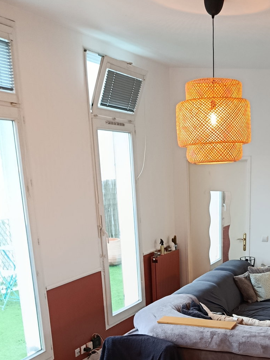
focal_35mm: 50
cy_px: 338
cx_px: 206
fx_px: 520
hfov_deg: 28.6
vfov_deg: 35.5
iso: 754
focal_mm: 5.24
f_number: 1.7
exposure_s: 1/50
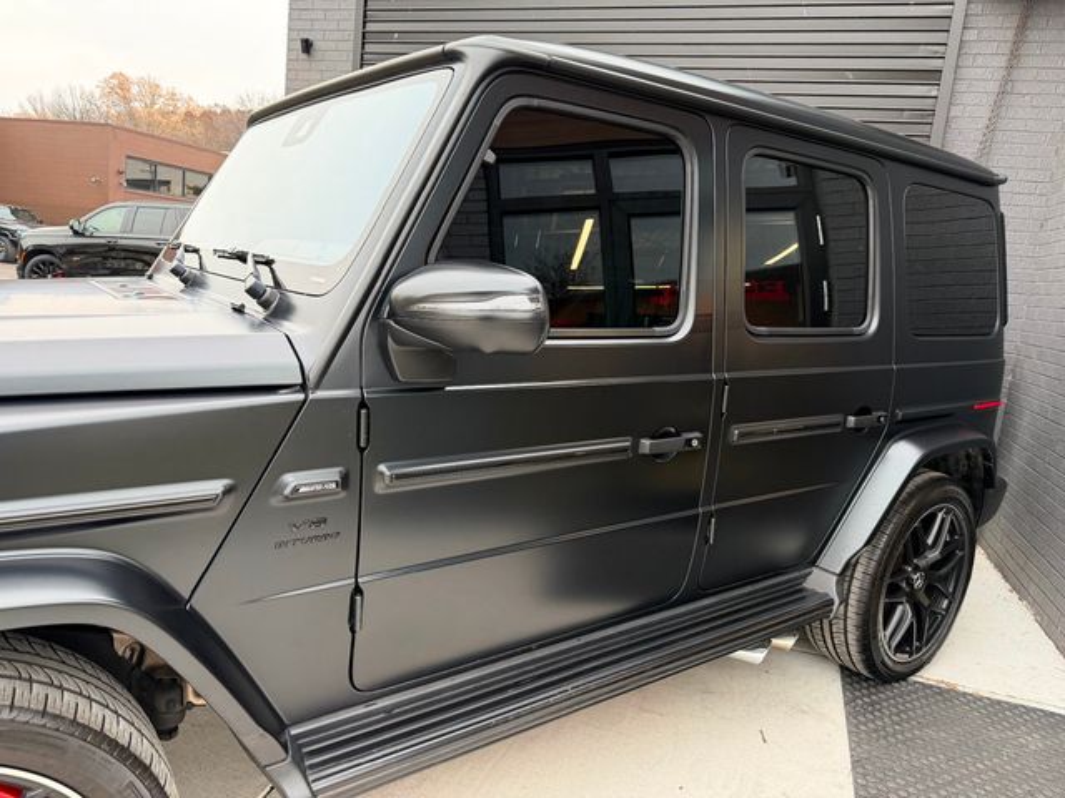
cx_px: 532
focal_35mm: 24
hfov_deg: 71.6
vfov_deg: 56.8
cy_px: 399
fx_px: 738
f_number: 1.78
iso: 200
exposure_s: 1/121
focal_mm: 6.76
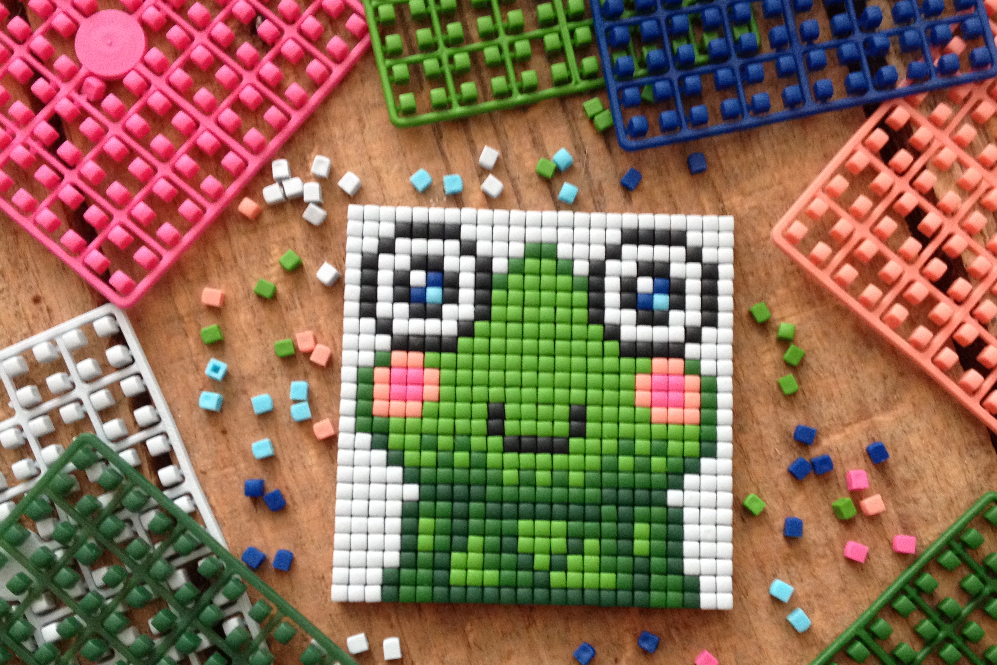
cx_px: 546
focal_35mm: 49
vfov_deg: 27.5
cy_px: 356
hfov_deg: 40.3
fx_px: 1357
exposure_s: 1/20
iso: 250
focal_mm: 4.28
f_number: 2.4
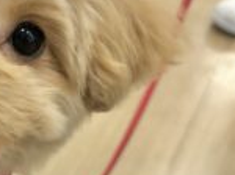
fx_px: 752
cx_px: -49
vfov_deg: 12.8
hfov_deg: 17.0
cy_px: 245
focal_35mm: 111
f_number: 1.6
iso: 100
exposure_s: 1/50
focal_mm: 5.96
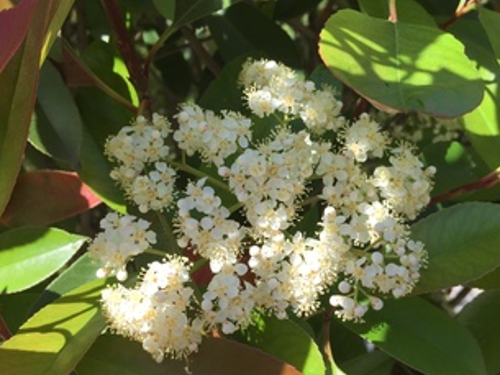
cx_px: 305
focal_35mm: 38
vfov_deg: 37.7
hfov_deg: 48.6
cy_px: 206
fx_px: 549
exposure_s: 1/1163
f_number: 2.2
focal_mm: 4.15
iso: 32
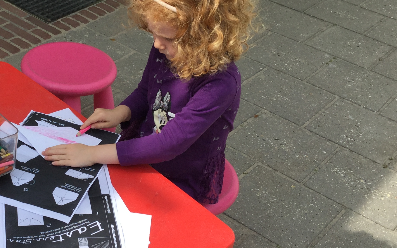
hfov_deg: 33.6
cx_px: 80
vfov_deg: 22.0
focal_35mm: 59
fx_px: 638
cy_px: 145
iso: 25
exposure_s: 1/994
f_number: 2.4
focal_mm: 3.3
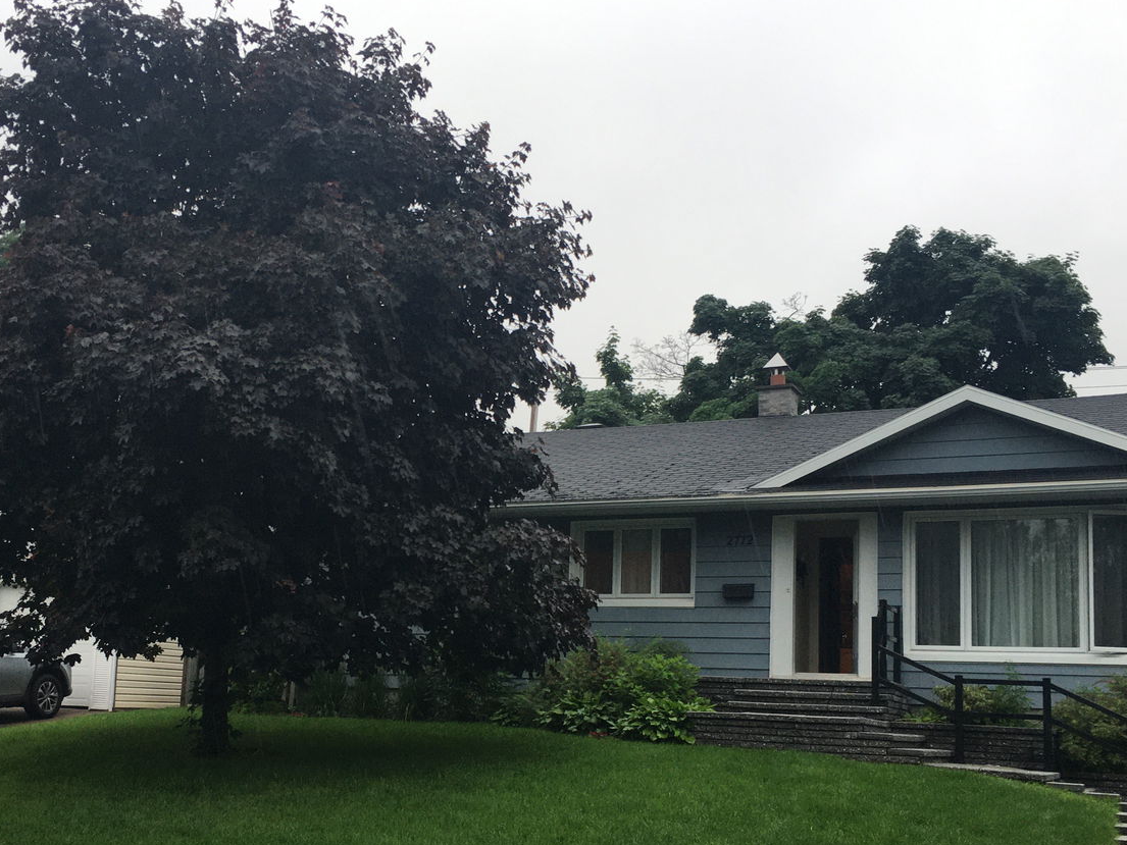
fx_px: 1368
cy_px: 565
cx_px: 450
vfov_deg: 34.0
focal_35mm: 42
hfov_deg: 44.6
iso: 40
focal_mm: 4.15
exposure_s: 1/120
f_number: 2.2
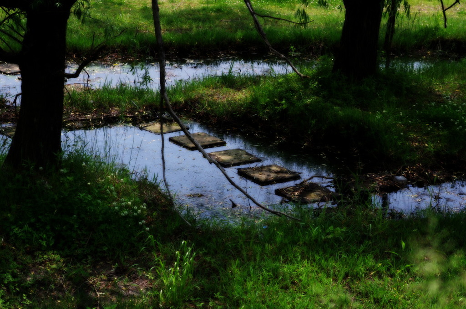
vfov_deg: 13.0
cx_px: 233
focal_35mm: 105
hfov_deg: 19.5
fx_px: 1356
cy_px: 154
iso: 100
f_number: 4.5
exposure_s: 1/500
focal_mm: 70
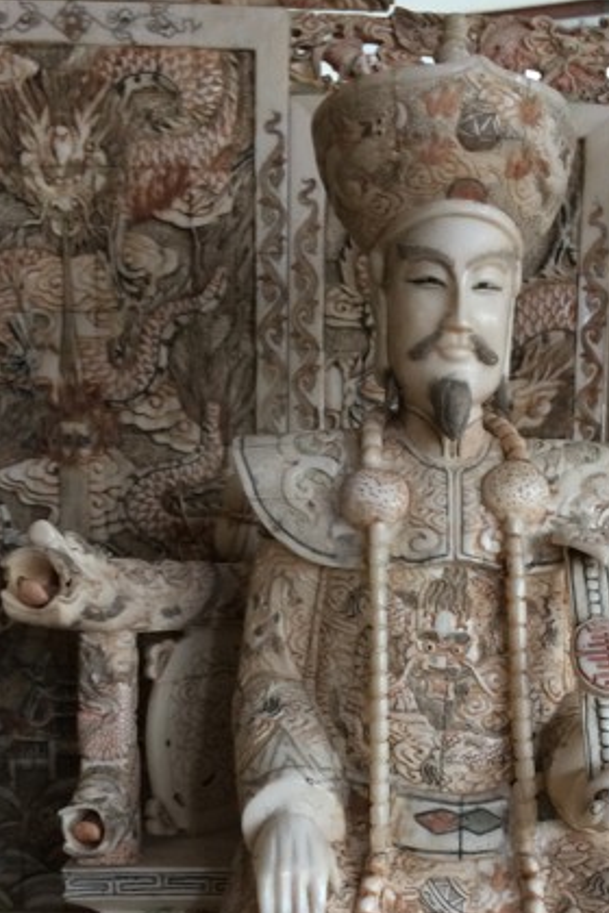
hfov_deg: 29.1
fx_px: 1167
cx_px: 396
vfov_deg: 41.5
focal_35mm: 46
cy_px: 683
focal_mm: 4.15
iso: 200
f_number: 2.2
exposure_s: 1/33
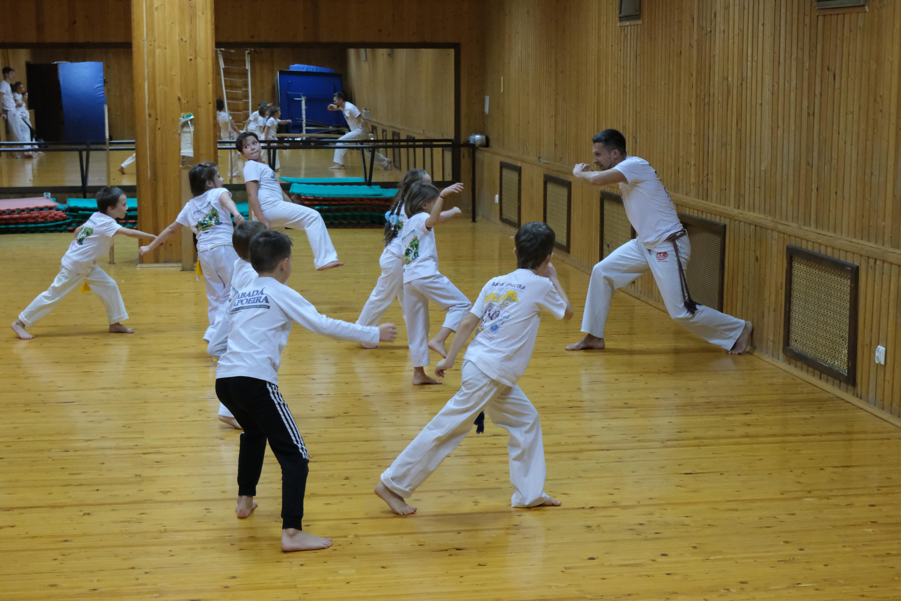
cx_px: 450
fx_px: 1477
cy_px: 300
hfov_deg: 33.9
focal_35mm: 59
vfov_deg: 23.0
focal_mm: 39.6
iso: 6400
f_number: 5.6
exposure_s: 1/160
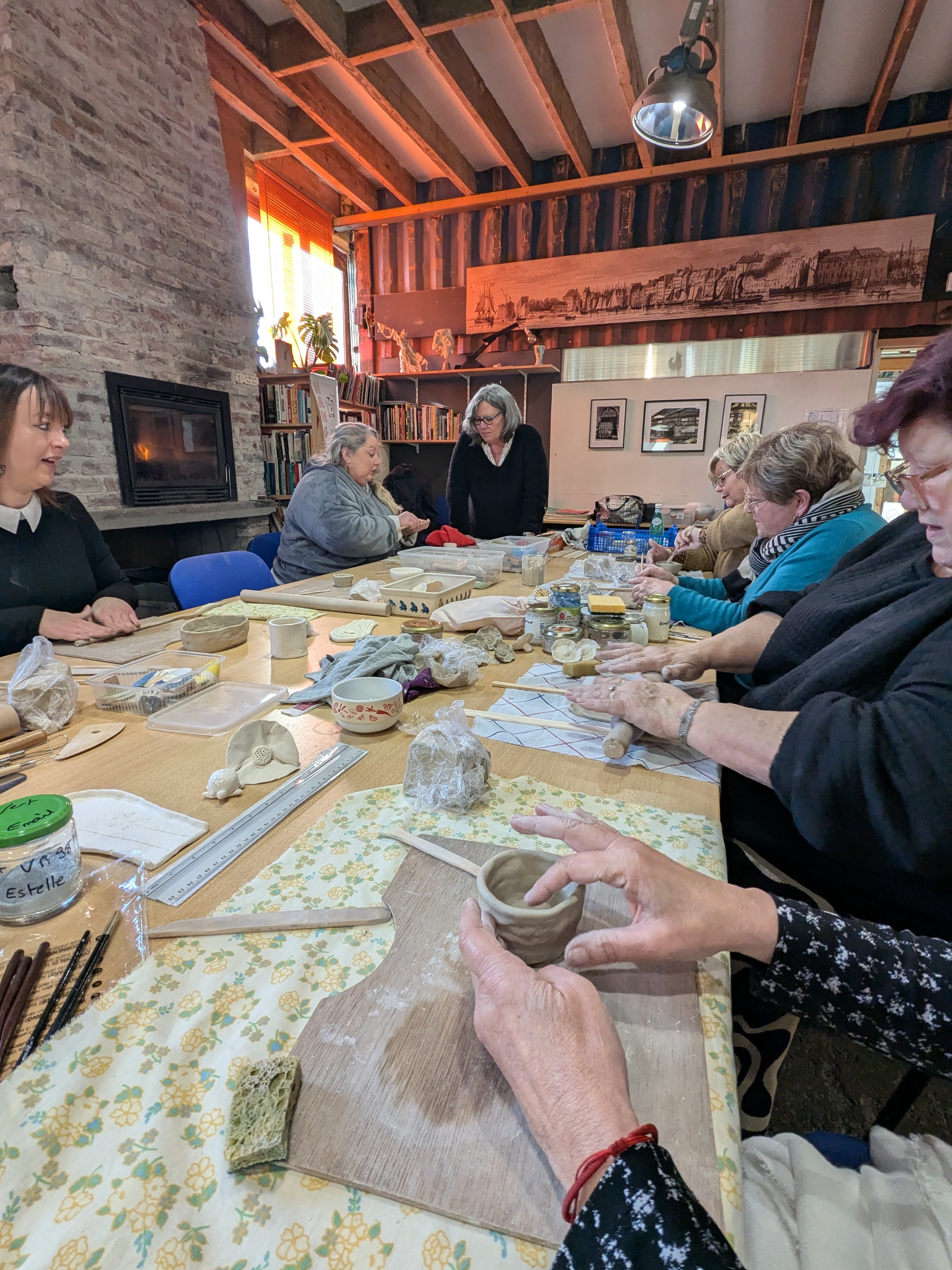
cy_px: 635
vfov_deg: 94.5
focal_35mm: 16
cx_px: 476
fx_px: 587
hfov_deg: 78.1
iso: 122
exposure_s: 1/100
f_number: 2.2
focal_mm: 2.35
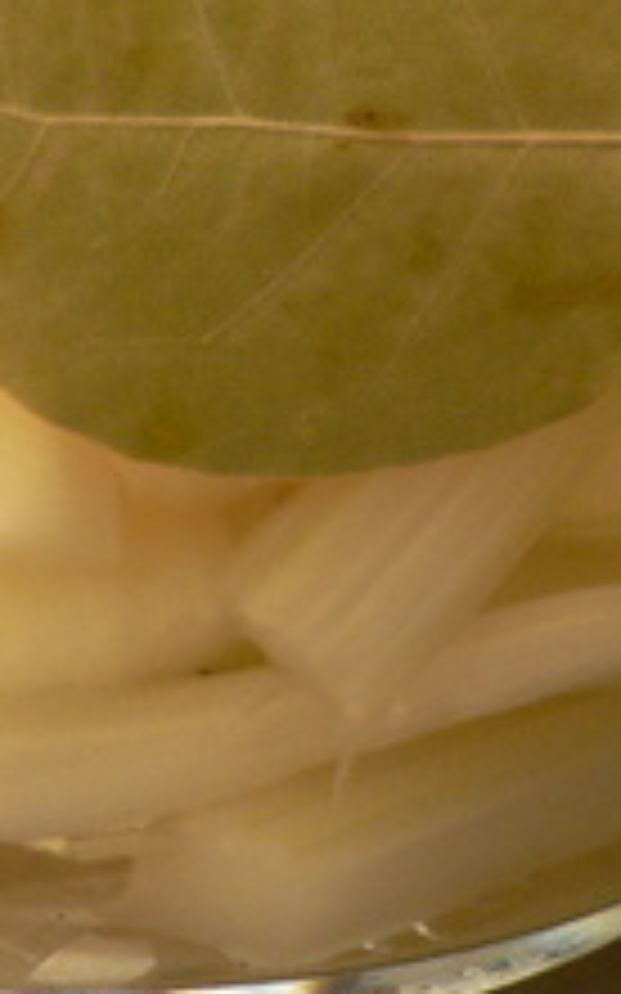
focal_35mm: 84
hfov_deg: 15.5
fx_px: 2276
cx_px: 153
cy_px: 245
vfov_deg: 24.4
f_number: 2.8
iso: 100
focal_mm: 5.8
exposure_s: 1/8
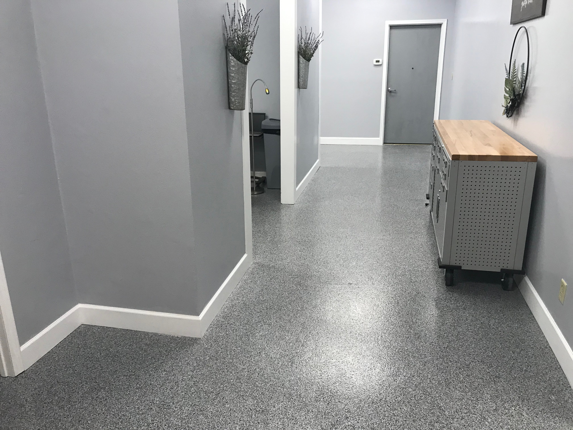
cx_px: 286
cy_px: 215
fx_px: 463
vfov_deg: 49.7
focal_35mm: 28
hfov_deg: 63.4
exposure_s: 1/30
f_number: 1.8
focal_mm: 3.99
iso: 20
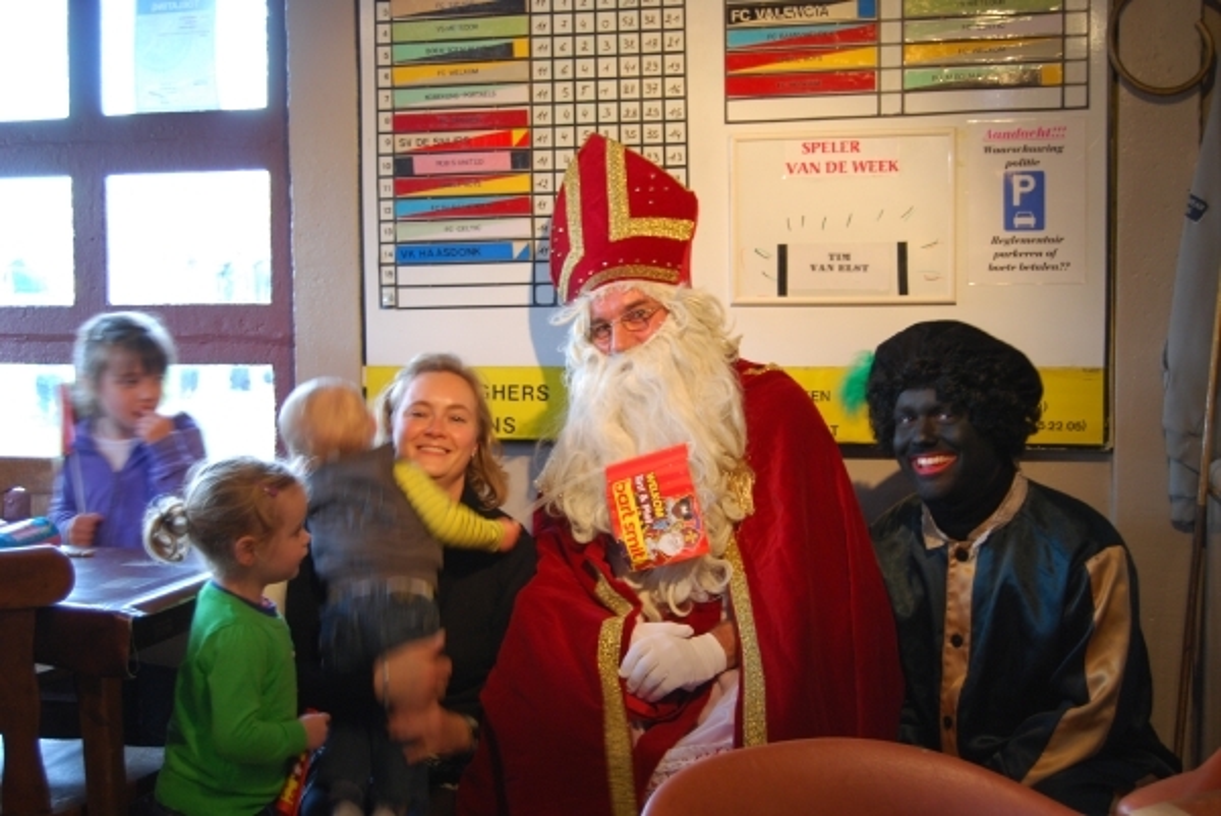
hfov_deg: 41.1
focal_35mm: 48
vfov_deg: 28.1
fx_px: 1629
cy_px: 408
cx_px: 610
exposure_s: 1/13
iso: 400
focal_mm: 32
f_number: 4.5
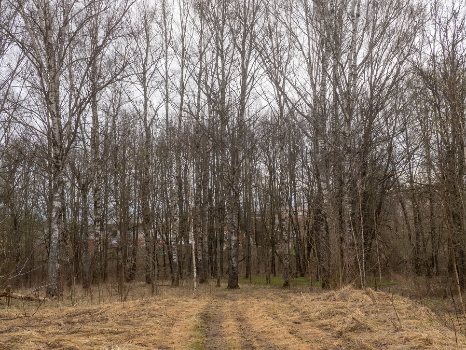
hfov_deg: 44.7
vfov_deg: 34.4
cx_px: 254
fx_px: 566
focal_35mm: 42
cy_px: 174
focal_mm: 19
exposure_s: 1/125
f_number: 8
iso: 250
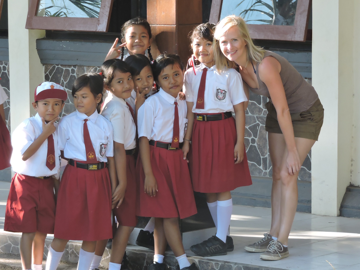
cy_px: 135
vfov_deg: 11.0
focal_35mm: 135
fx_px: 1404
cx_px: 180
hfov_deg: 14.6
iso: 220
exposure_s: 1/125
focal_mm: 24.1
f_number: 4.3
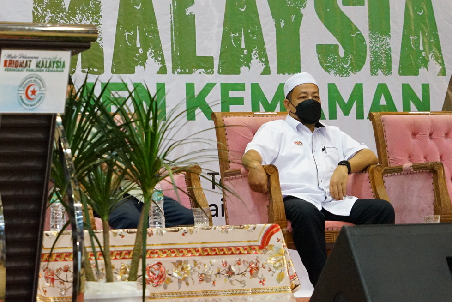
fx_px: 2136
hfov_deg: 12.0
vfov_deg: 8.1
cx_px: 92
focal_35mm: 170
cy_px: 71
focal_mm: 103
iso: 6400
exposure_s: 1/80
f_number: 6.3
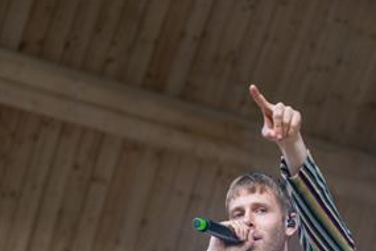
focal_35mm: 177
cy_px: 229
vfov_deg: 7.7
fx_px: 1849
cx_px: 286
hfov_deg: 11.6
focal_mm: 70
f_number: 2.8
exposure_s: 1/800
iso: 500
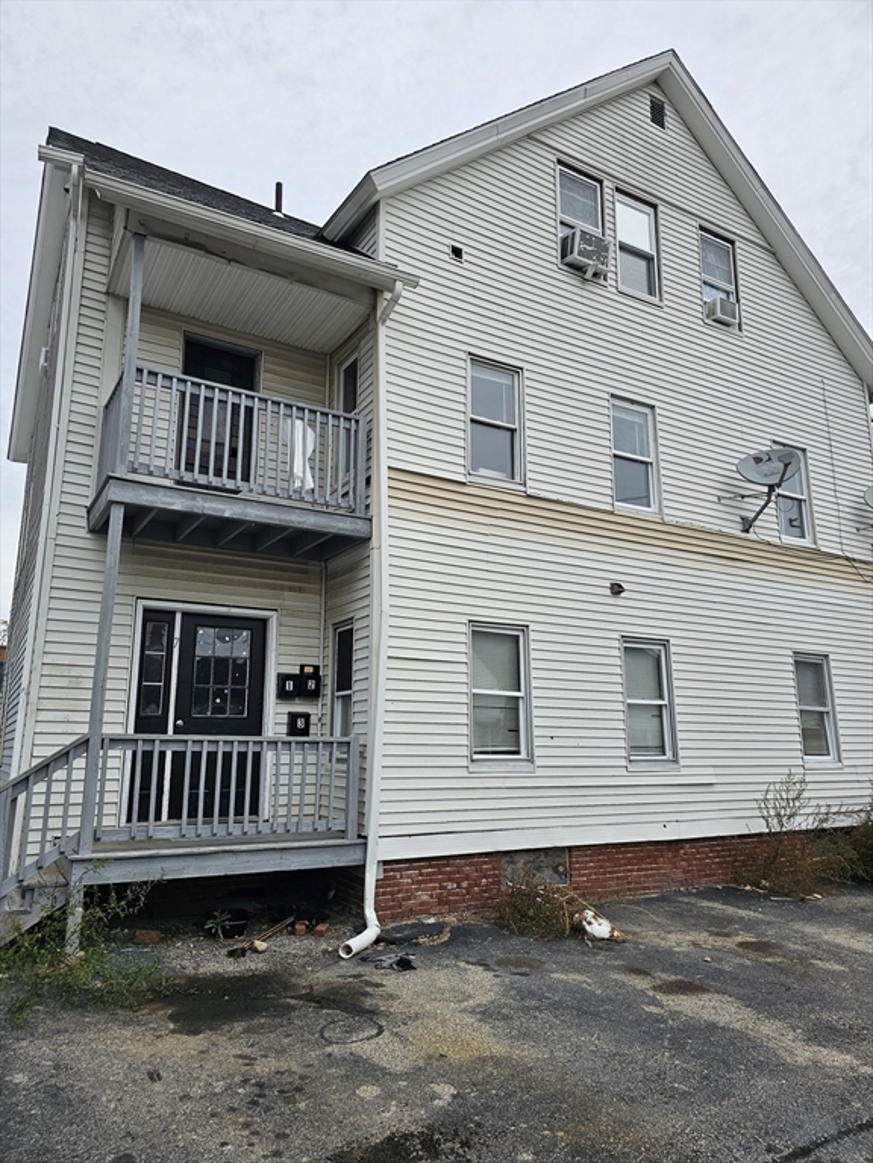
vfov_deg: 73.9
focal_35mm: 23
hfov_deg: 58.9
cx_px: 436
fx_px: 773
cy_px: 582
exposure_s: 1/2000
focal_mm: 6.3
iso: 40
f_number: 1.7
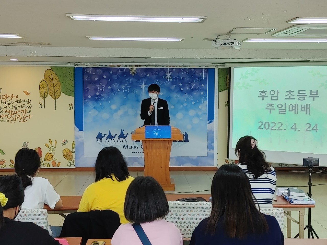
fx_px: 463
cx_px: 164
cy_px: 122
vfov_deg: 29.7
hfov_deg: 38.9
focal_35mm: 49
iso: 100
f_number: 1.8
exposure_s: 1/120
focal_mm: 4.81
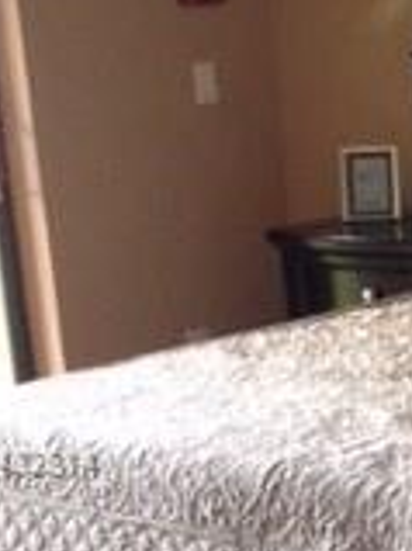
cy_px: 464
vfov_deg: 14.7
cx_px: 758
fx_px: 2113
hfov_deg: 10.4
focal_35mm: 133
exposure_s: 1/17
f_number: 2.4
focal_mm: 4.12
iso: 320
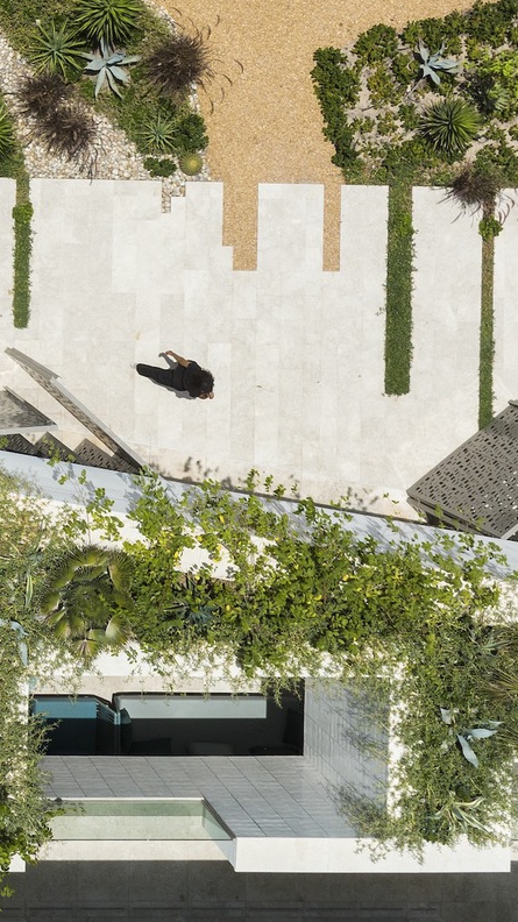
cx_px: -369
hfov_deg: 15.9
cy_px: 115
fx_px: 1613
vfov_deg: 30.7
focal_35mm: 66
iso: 100
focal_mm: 12.29
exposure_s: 1/640
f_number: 6.3
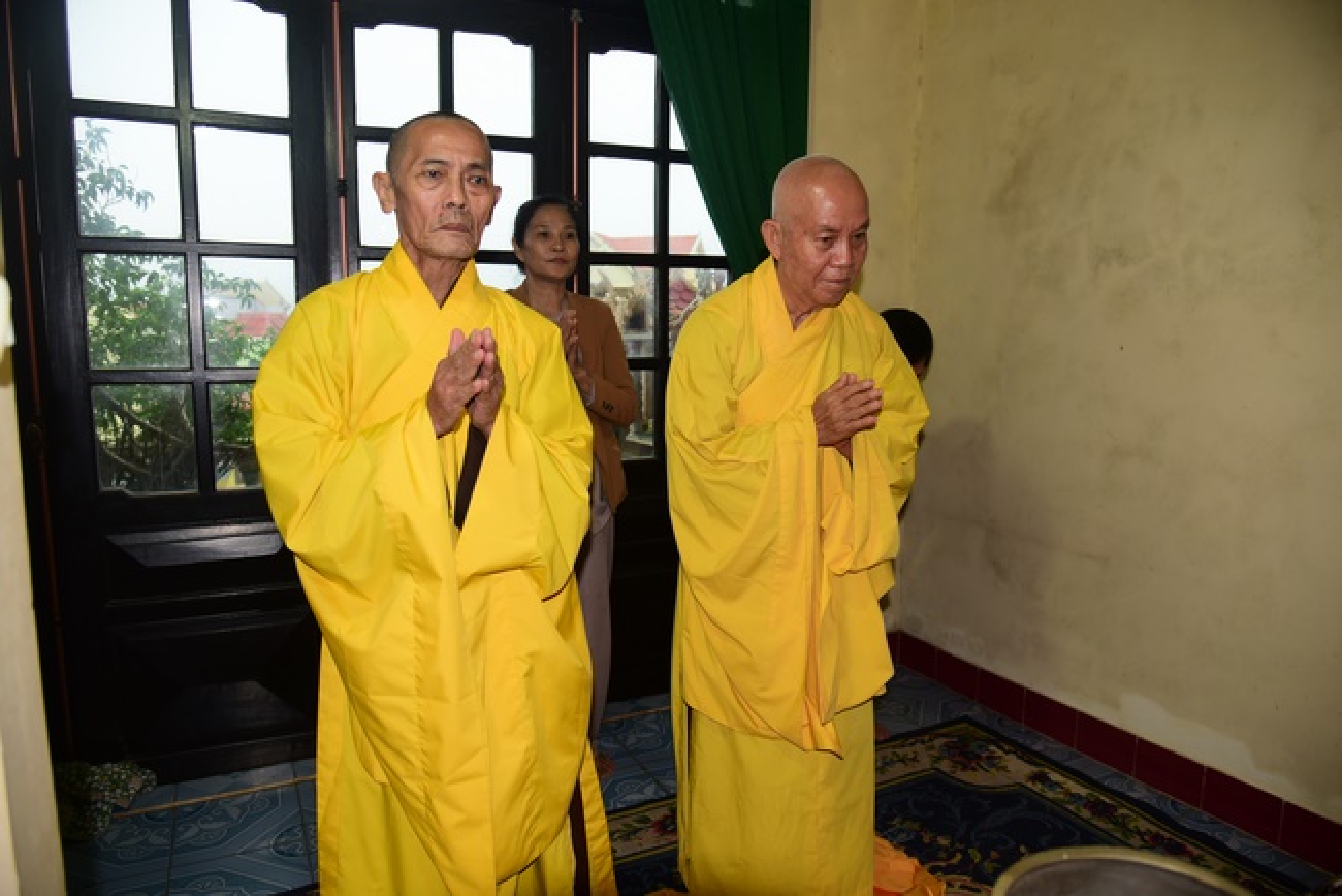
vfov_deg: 53.2
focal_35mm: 24
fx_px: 895
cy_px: 448
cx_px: 671
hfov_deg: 73.7
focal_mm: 24
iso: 500
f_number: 4
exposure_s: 1/60
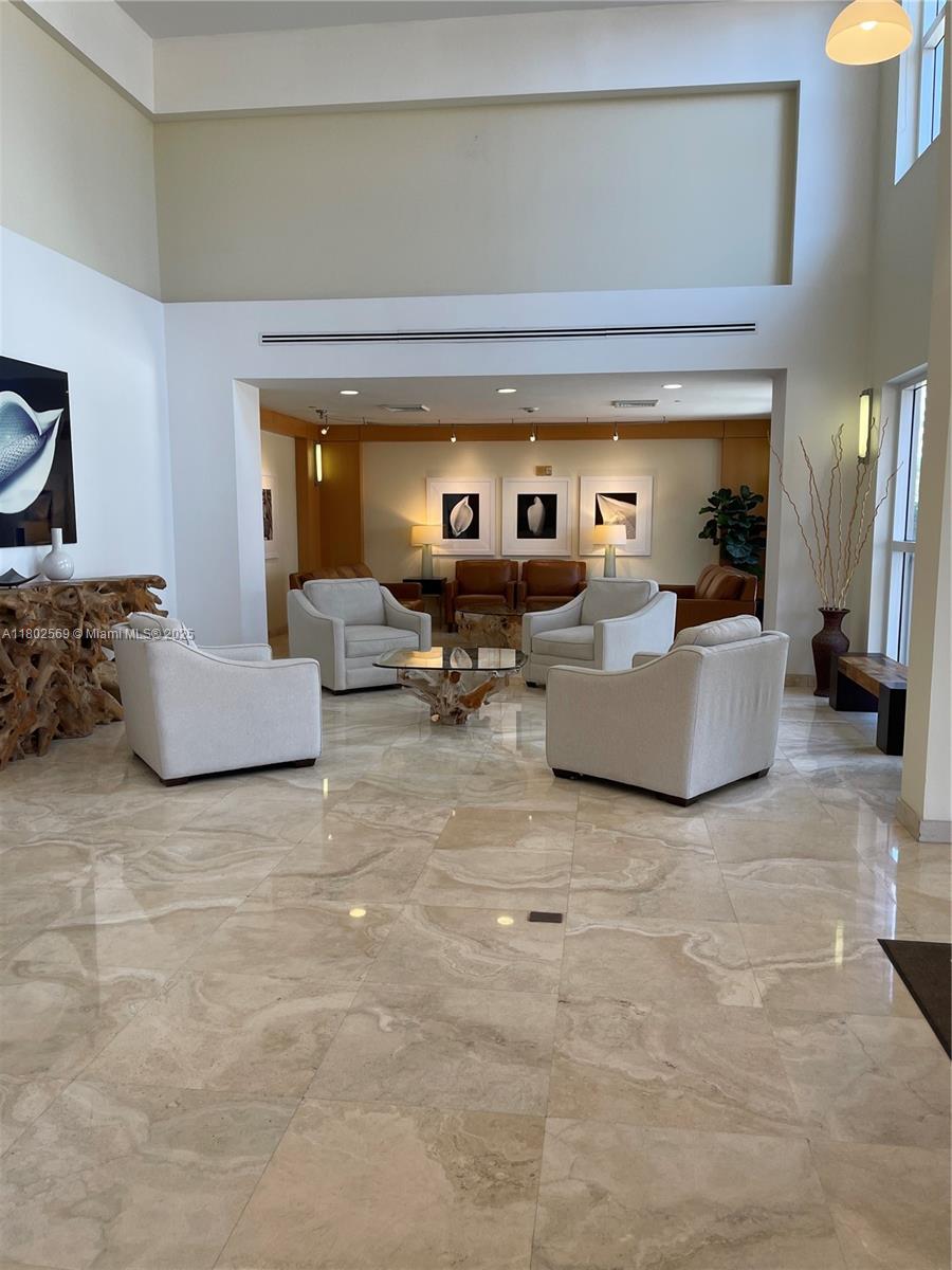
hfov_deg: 54.9
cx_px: 476
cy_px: 635
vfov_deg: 69.4
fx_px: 917
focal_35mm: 25
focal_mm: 5.1
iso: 64
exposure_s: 1/120
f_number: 1.6
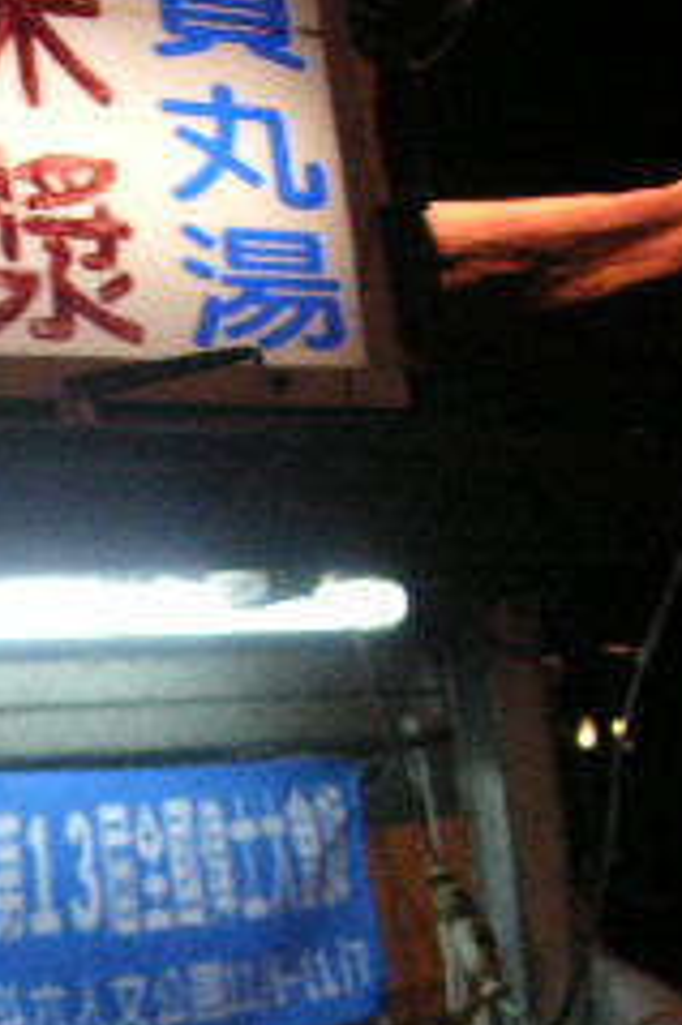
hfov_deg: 12.5
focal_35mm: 103
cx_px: -386
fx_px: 2931
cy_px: 879
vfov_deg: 19.5
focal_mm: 6.1
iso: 125
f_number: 2.8
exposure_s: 1/45
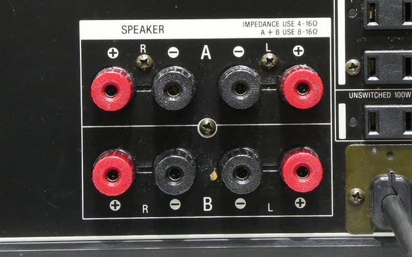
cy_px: 113
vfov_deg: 6.4
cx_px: 210
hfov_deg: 10.3
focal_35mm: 204
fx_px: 2291
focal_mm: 22.3
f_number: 5.6
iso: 400
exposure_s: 1/2.5
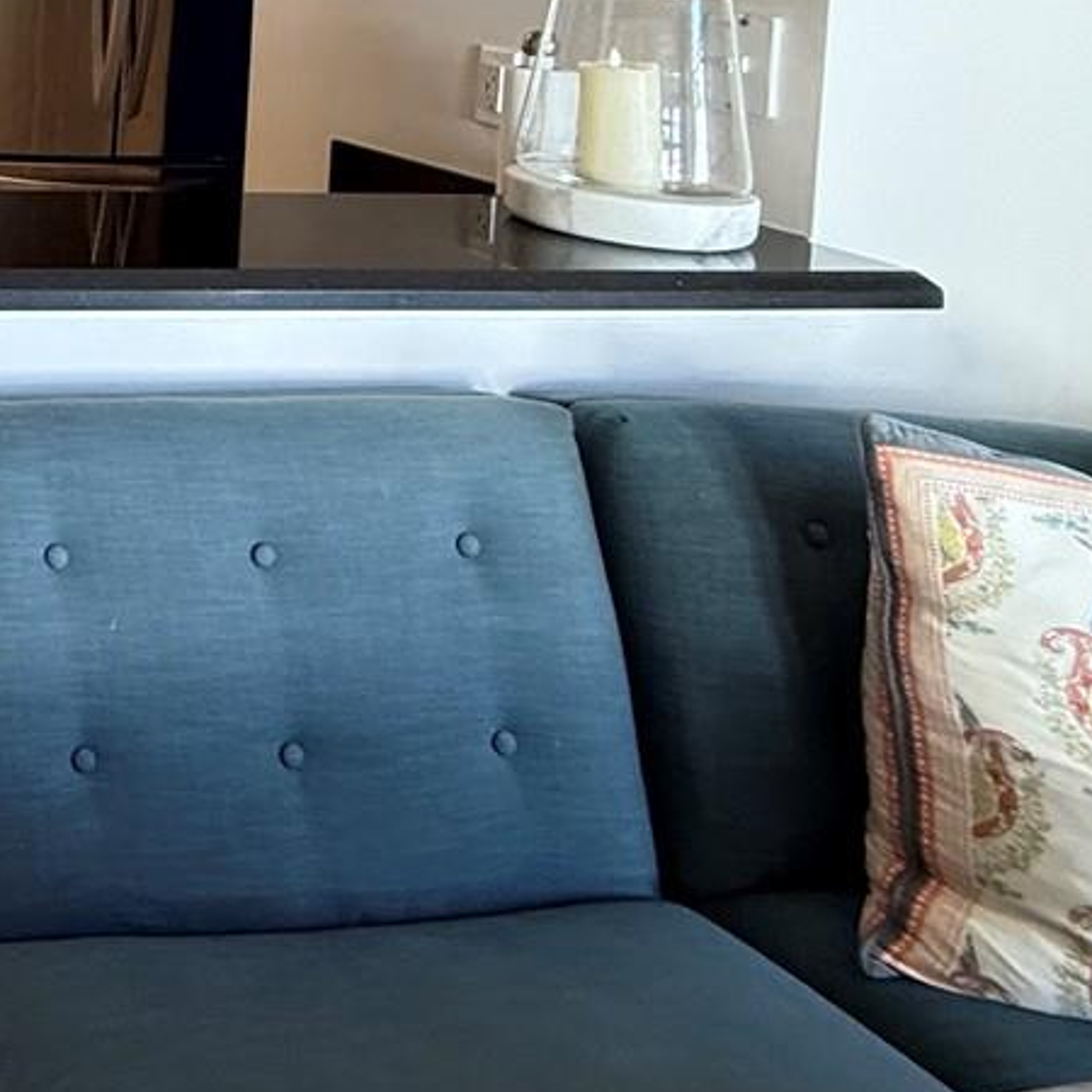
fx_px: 1570
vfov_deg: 33.8
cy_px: -83
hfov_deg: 27.0
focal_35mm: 44
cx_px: -551
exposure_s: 1/60
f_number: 2.2
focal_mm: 2.22
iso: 200
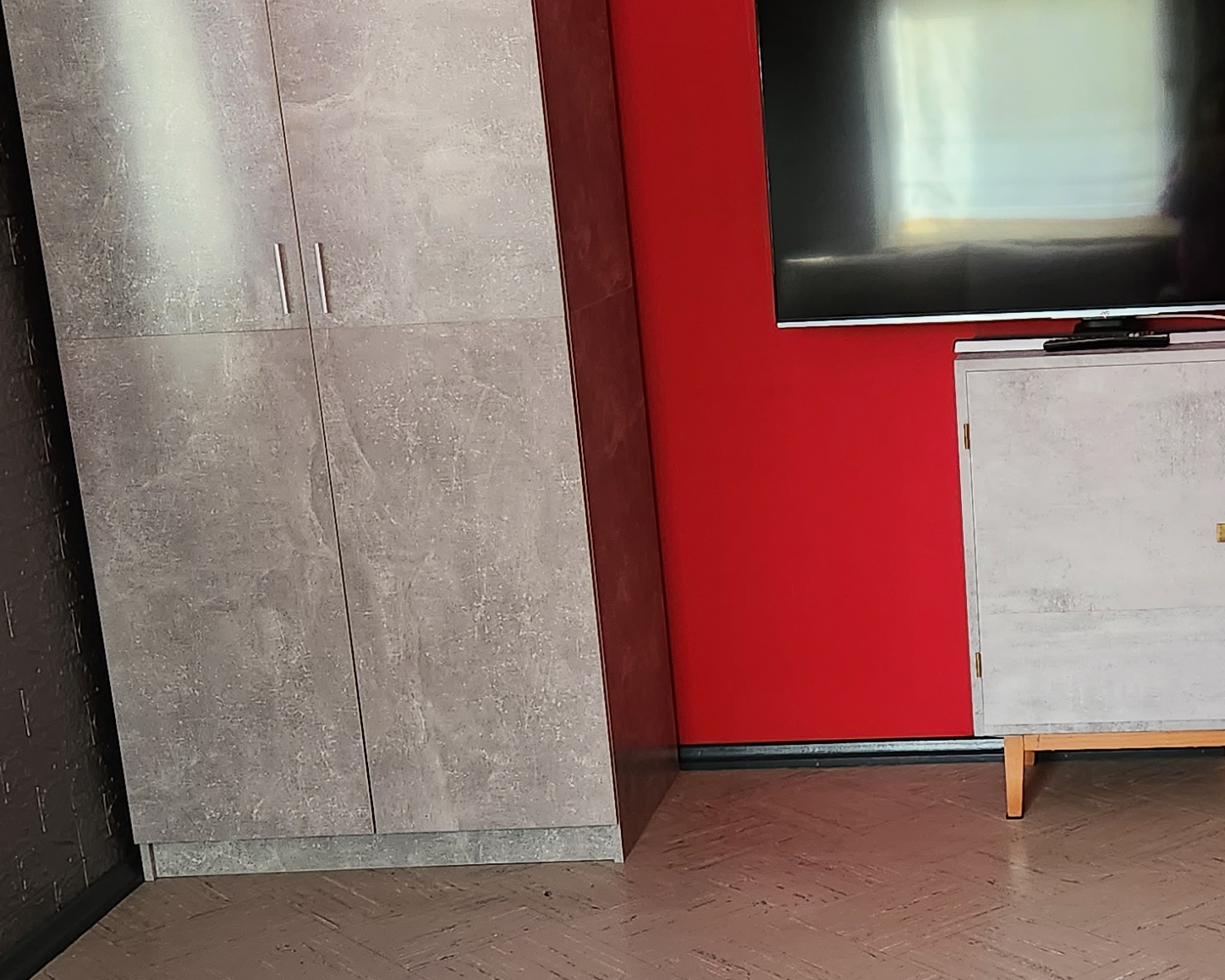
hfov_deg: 29.9
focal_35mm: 62
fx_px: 2248
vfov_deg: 24.5
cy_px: 608
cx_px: 957
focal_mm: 5.4
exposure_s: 1/100
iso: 320
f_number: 1.8
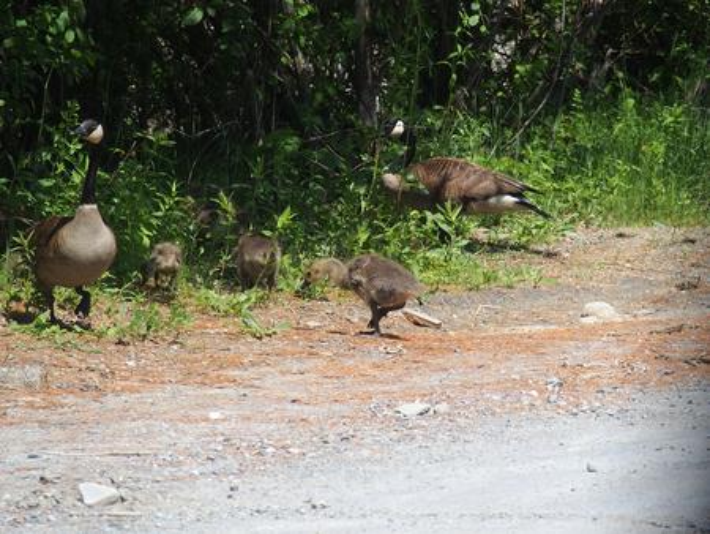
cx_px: 355
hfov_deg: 6.6
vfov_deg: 5.0
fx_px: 6157
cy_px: 267
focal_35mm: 300
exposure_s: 1/1000
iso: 100
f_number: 3.5
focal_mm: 64.3
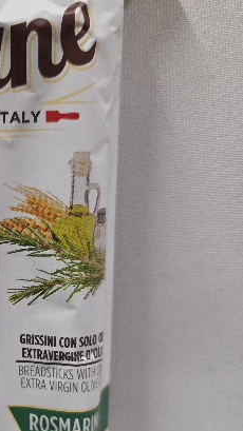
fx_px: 561
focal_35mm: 49
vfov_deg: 41.4
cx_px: -24
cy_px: 295
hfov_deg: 23.0
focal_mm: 6.3
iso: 500
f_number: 1.7
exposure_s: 1/101
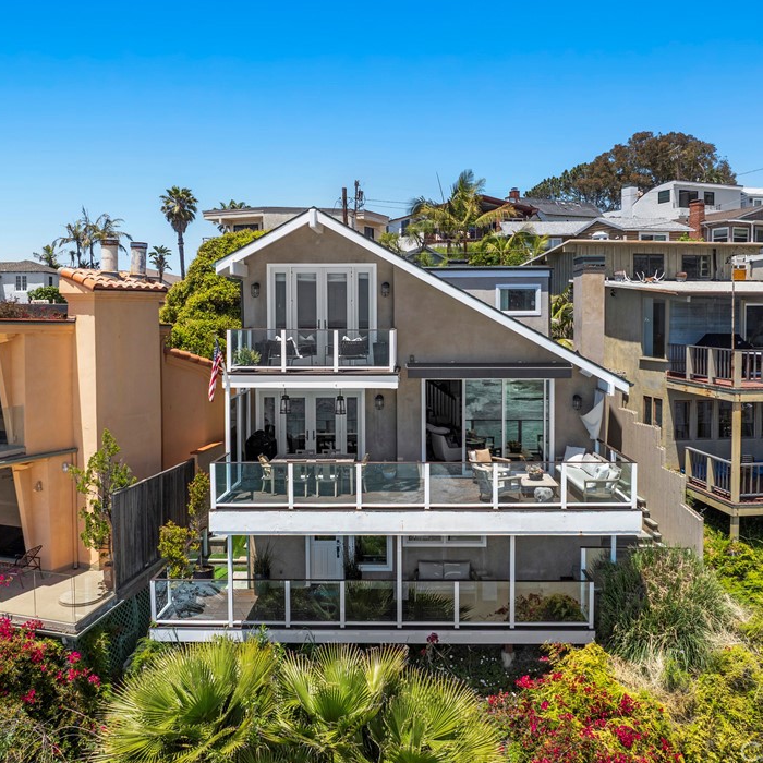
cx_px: 408
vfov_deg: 52.5
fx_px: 773
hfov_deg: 52.5
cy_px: 350
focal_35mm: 31
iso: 100
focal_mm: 12.29
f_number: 2.8
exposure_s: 1/2000
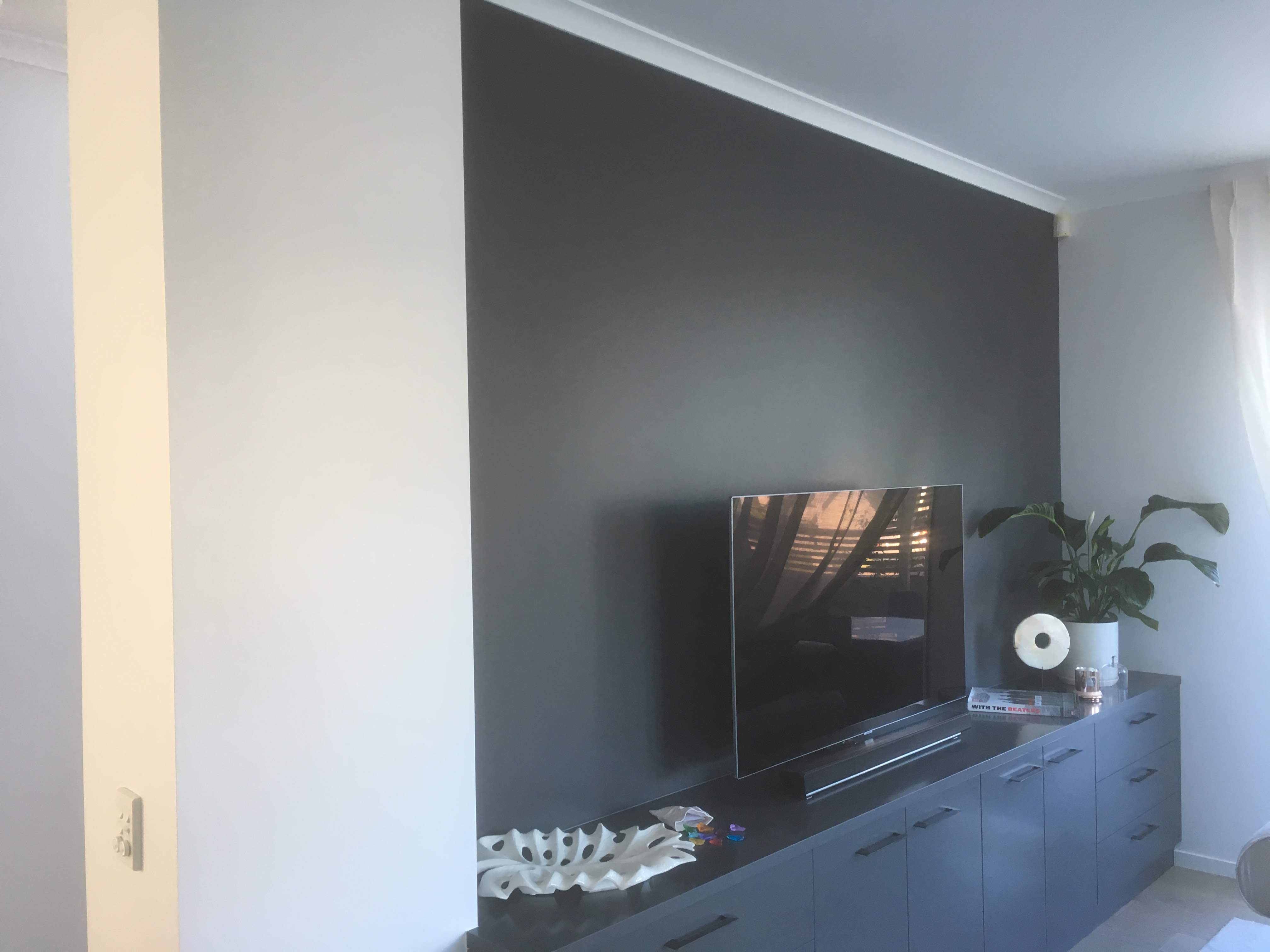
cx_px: 635
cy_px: 476
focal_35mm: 29
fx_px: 1064
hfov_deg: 61.7
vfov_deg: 48.2
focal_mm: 4.15
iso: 64
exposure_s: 1/33
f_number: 2.2
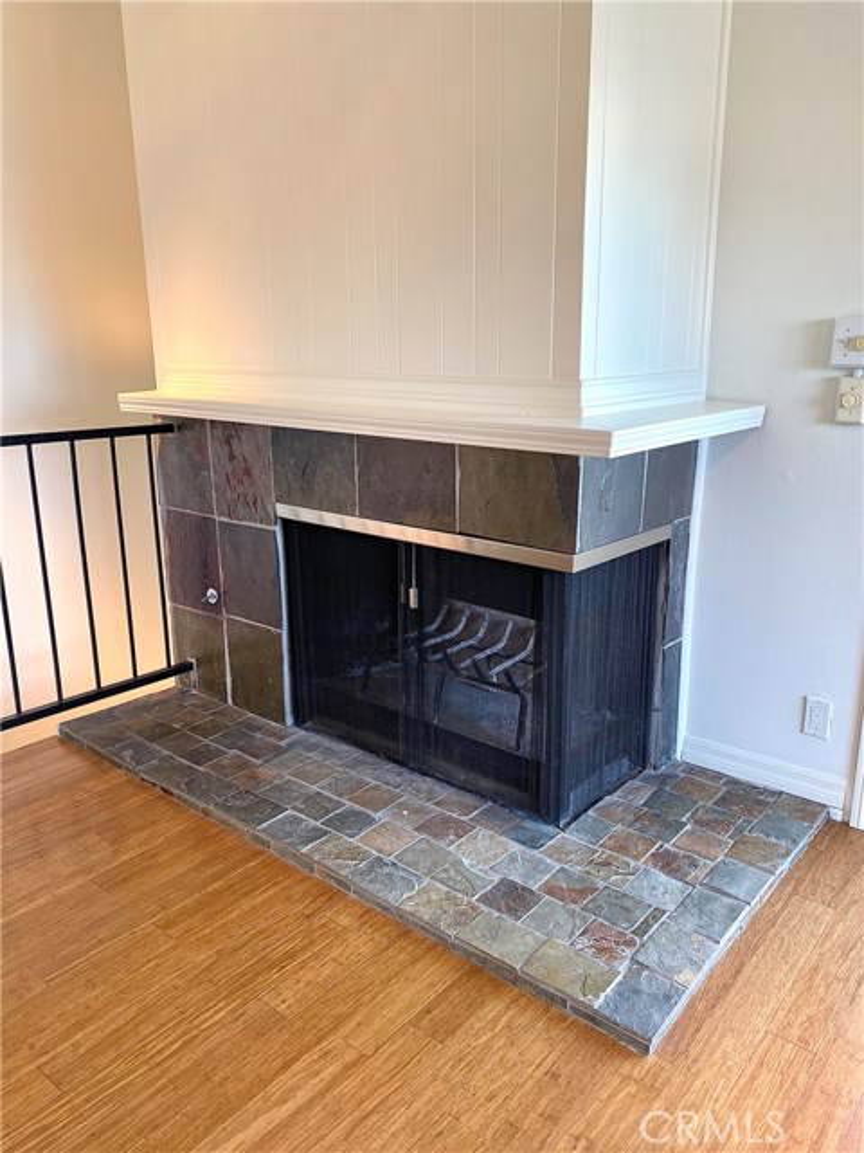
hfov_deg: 53.1
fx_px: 865
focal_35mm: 26
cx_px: 432
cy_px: 576
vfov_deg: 67.3
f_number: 1.8
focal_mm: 4.25
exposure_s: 1/60
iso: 80
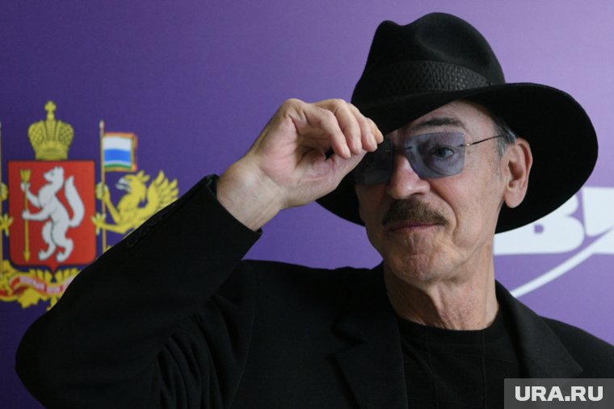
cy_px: 204
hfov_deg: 28.8
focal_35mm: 70
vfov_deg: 19.5
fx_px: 1194
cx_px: 307
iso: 1250
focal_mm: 70
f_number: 4
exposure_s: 1/200
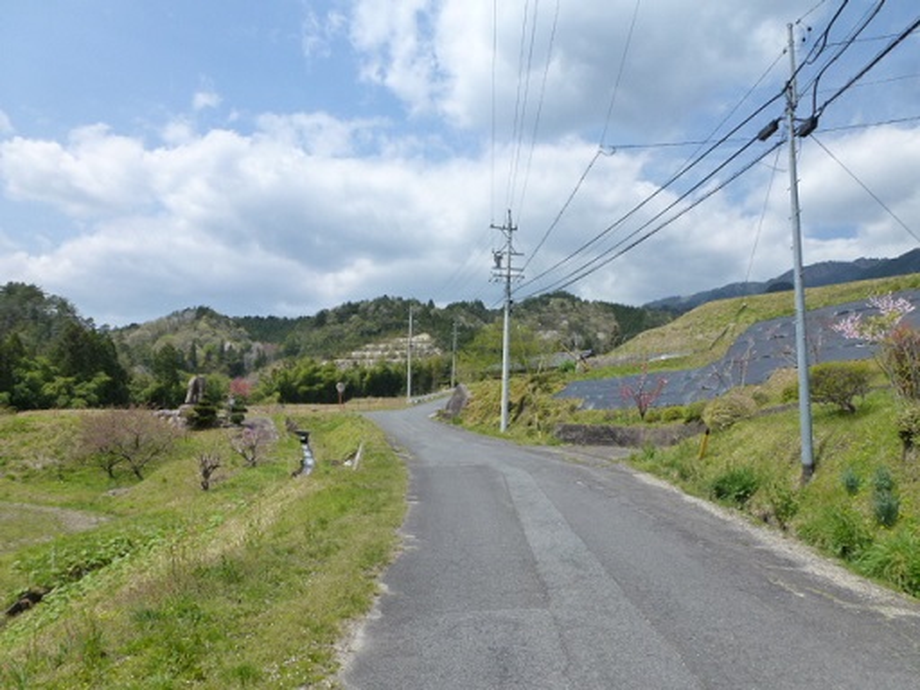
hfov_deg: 71.6
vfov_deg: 56.8
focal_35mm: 24
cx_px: 460
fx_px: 638
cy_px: 345
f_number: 4
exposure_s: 1/1000
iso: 160
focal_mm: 4.3
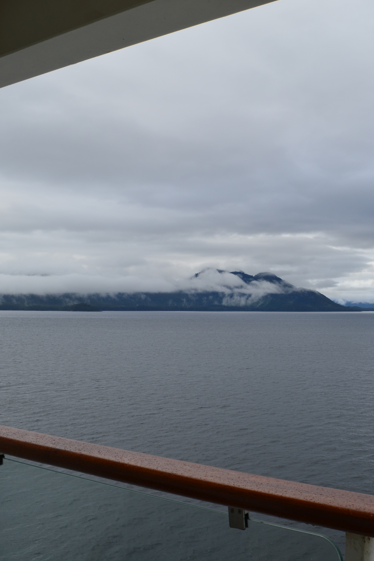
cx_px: 317
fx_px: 639
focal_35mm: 41
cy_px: 280
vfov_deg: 47.4
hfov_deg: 31.5
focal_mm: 18
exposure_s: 1/100
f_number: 11
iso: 200
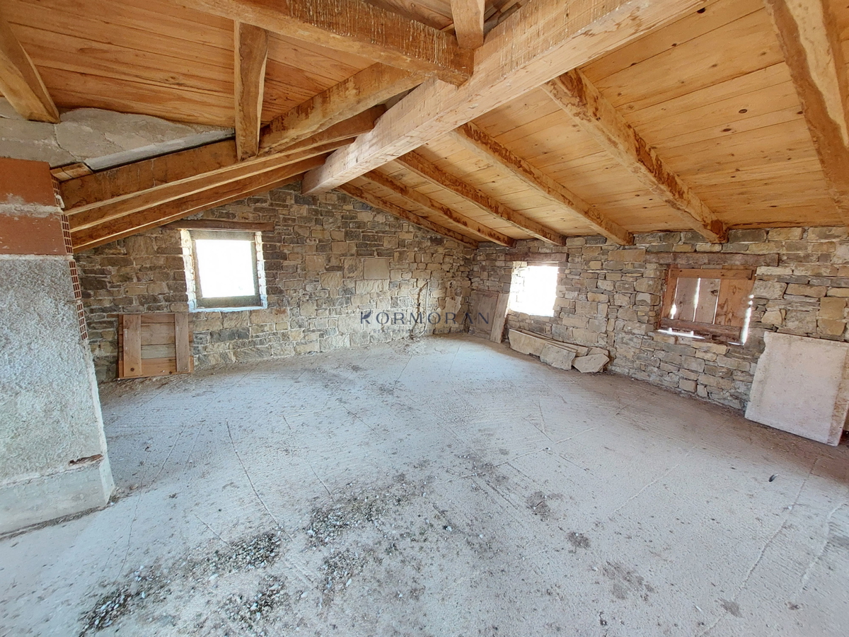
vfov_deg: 89.9
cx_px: 424
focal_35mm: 13
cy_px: 318
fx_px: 319
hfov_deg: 106.2
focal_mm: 1.74
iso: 250
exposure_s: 1/40
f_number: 2.2
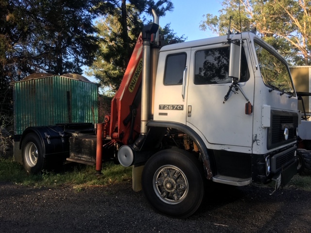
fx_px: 261
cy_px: 116
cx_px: 156
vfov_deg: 48.2
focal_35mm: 29
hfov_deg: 61.7
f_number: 2.2
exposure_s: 1/351
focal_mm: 4.15
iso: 25
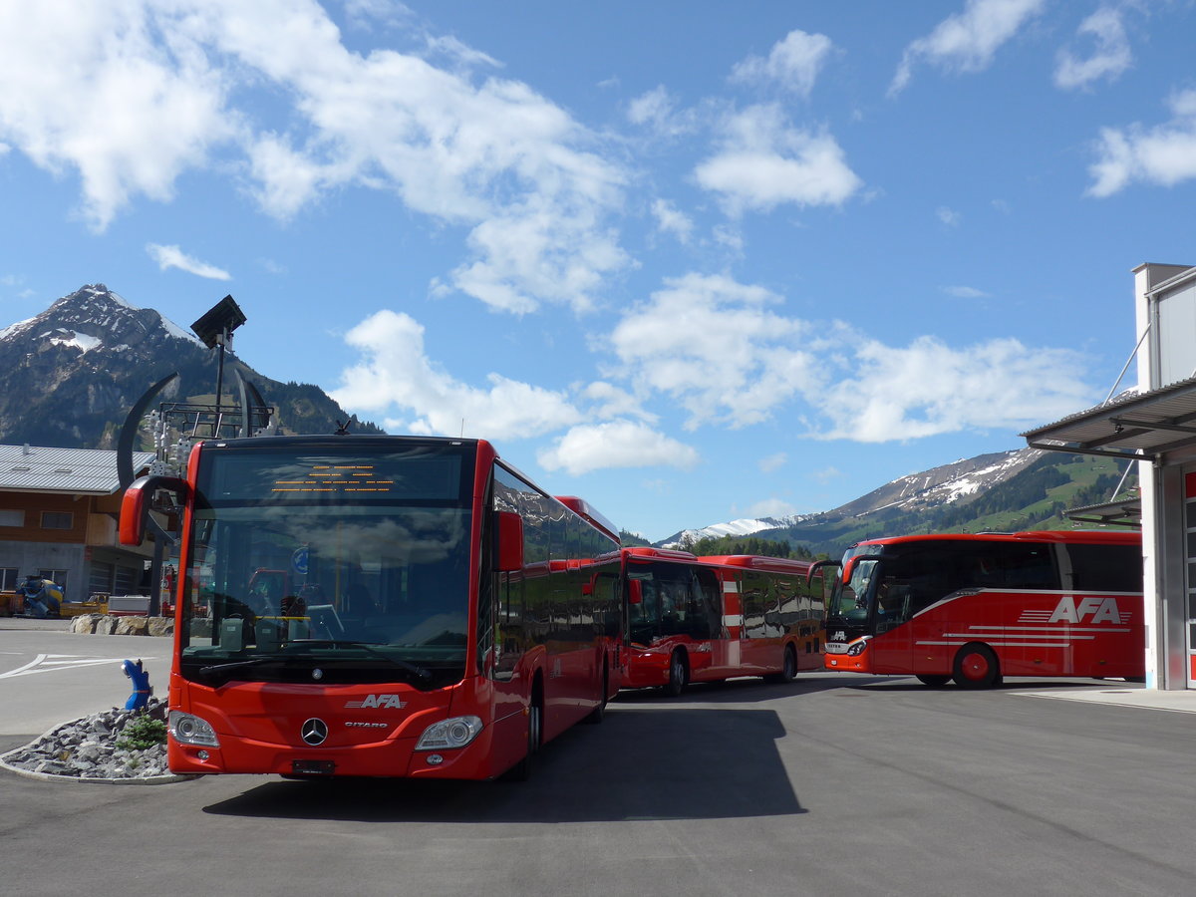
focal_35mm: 39
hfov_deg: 47.9
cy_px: 448
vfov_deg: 36.8
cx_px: 598
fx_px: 1347
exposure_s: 1/2000
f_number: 3.2
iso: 80
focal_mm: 8
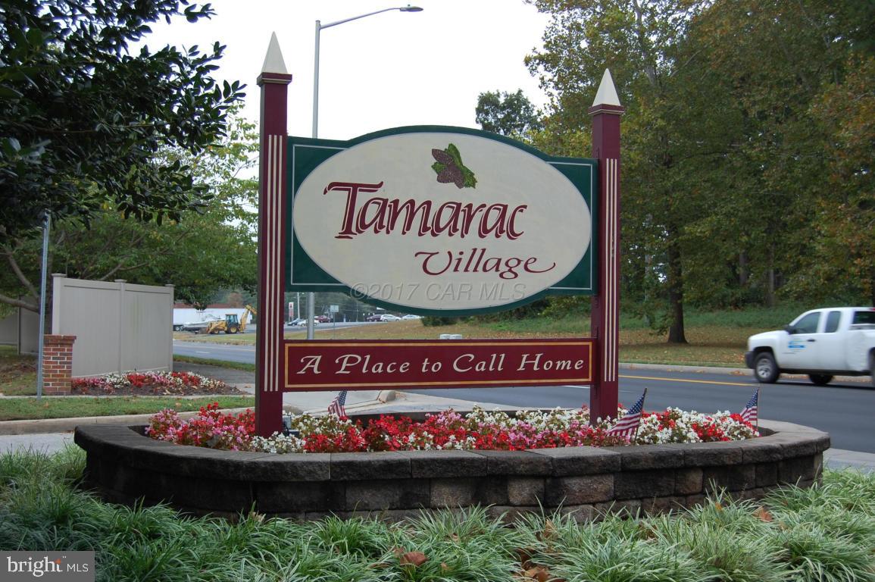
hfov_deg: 43.6
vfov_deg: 29.8
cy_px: 291
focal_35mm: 45
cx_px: 438
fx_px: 1093
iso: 220
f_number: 5.6
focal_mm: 30
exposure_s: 1/125
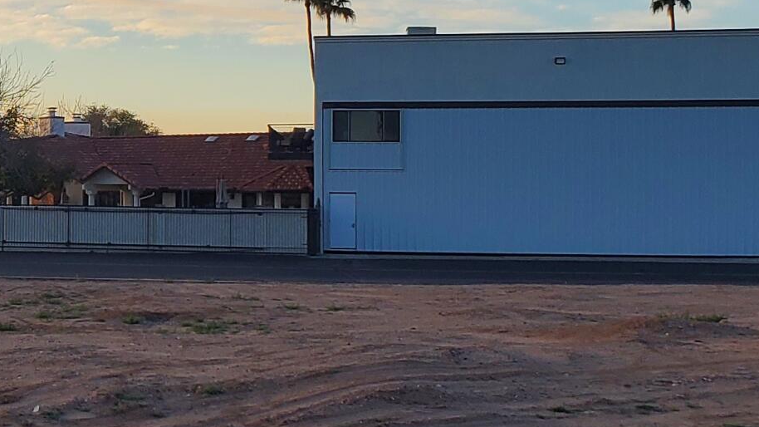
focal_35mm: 93
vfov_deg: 13.0
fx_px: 1872
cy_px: 143
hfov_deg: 21.8
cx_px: -62
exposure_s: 1/912
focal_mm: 4.3
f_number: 2.4
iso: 50
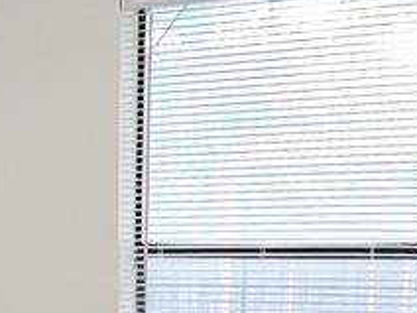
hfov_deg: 17.2
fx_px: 1337
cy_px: 429
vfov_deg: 12.8
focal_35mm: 111
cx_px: -28
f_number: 1.8
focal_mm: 5.4
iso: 100
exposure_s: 1/60
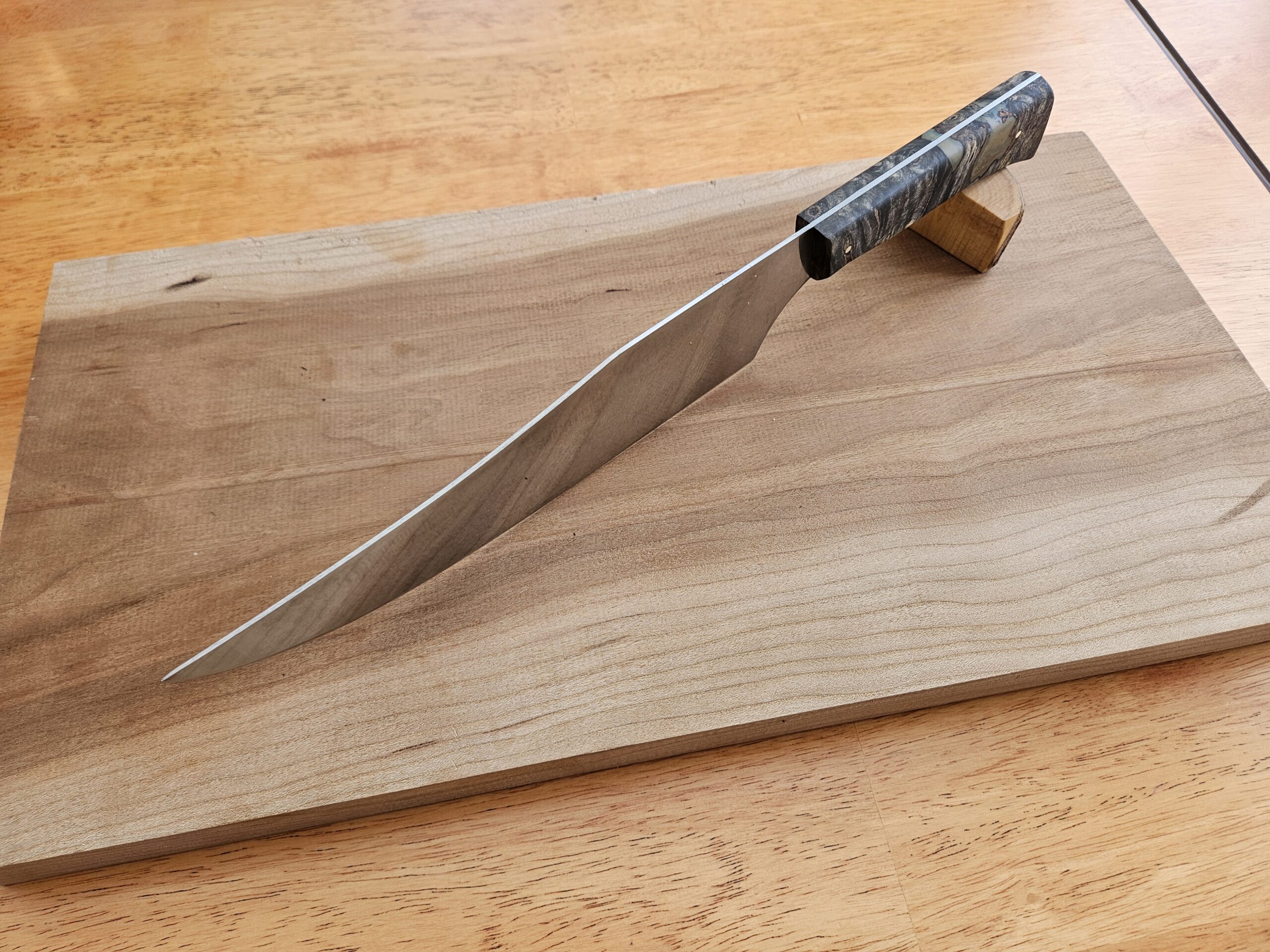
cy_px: 476
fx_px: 844
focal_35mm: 23
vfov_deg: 58.9
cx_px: 635
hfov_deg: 73.9
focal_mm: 5.4
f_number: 1.8
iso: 40
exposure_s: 1/180
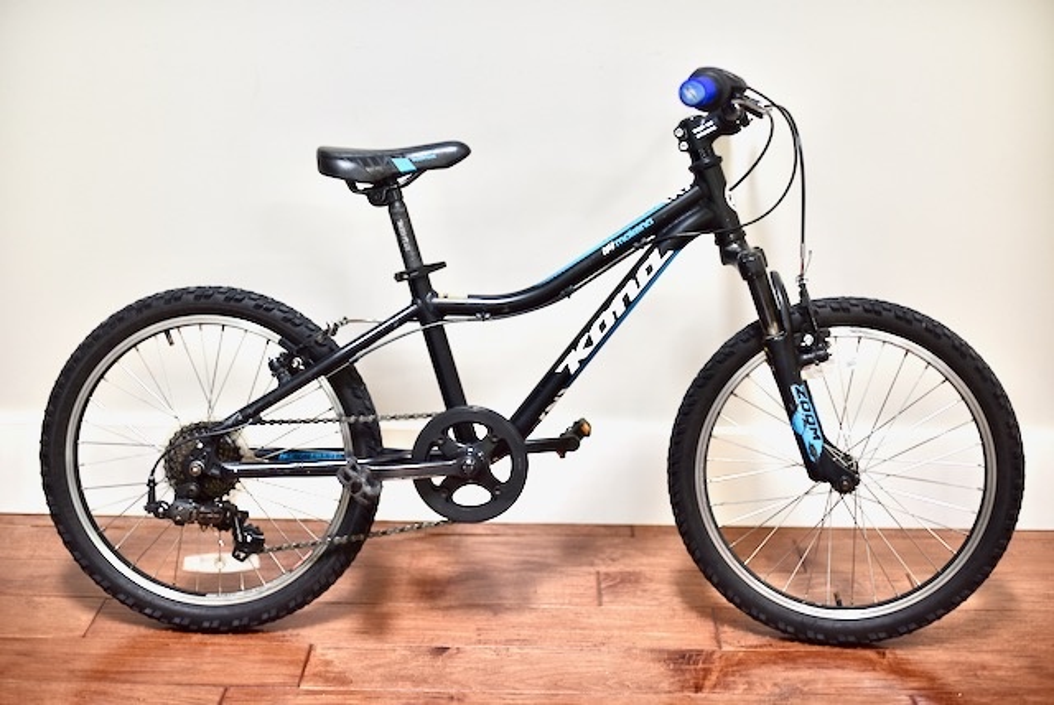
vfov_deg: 27.0
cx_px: 527
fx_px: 1465
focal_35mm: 50
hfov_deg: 39.6
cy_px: 352
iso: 160
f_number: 2.2
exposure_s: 1/100
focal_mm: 50
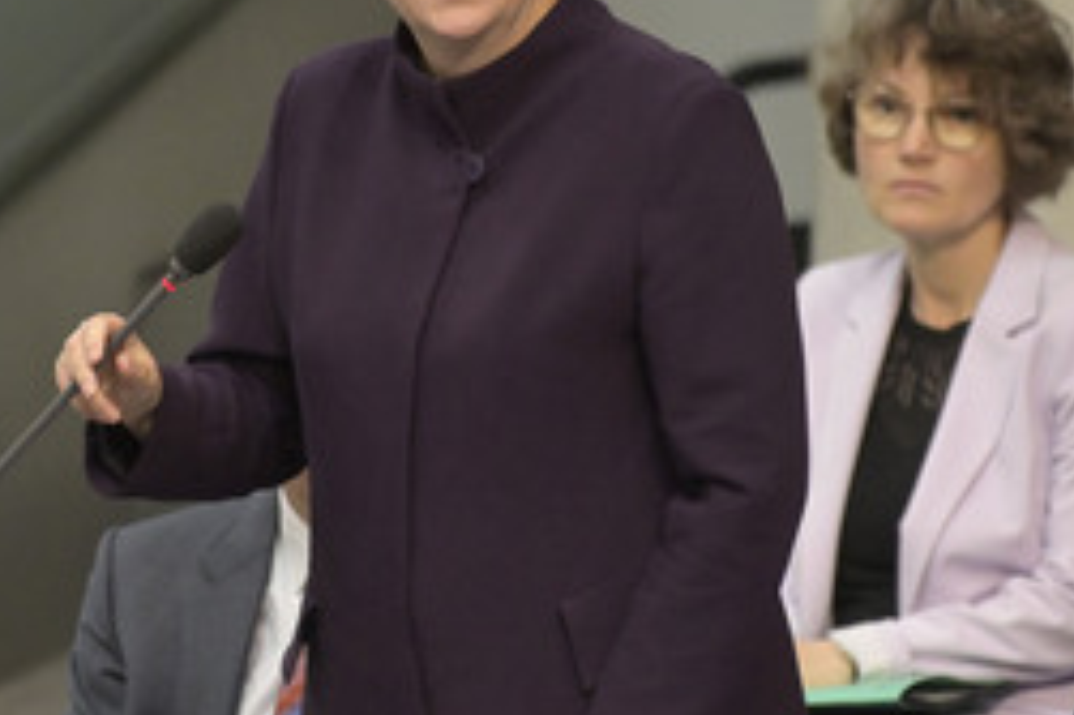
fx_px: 26742
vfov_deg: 1.5
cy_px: 300
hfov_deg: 2.3
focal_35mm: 897
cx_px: 443
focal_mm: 500
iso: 8000
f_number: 5.6
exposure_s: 1/500
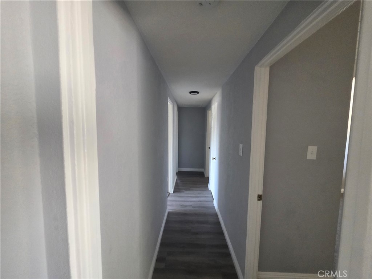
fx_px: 140
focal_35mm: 13
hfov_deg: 106.2
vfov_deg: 89.9
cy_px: 140
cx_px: 186
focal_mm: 2.2
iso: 400
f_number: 1.9
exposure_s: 1/60
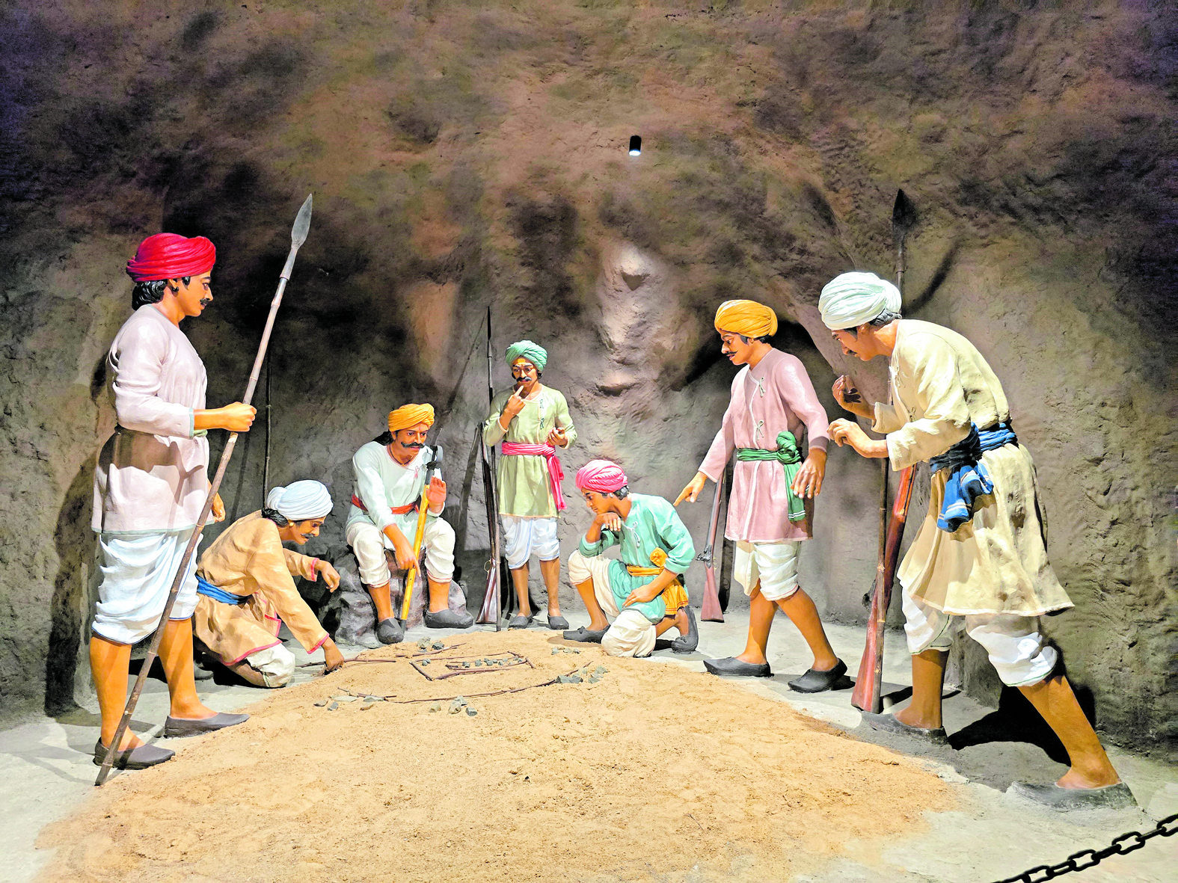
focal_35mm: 23
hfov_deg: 73.9
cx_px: 589
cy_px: 442
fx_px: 783
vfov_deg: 58.9
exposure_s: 1/50
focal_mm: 6.3
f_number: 1.7
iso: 1600
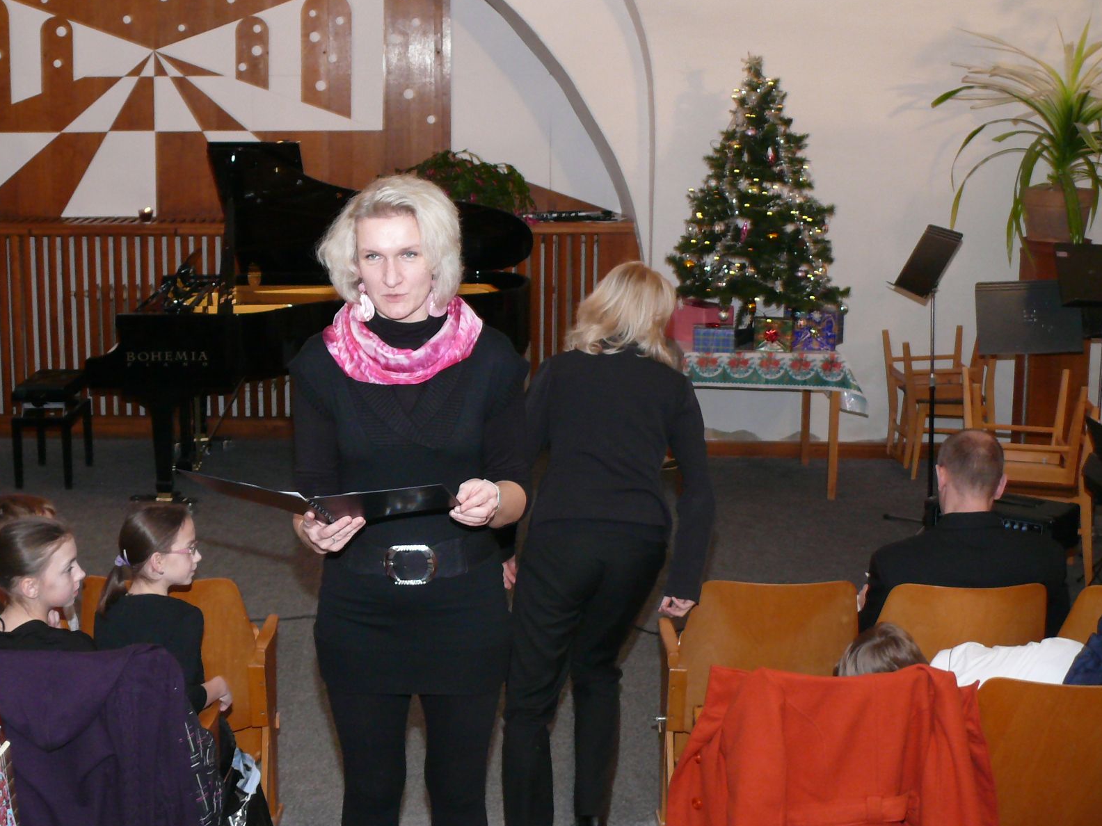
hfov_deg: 35.9
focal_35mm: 53
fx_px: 1687
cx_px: 402
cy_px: 336
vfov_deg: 27.5
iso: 200
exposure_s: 1/40
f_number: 2.8
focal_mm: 8.3
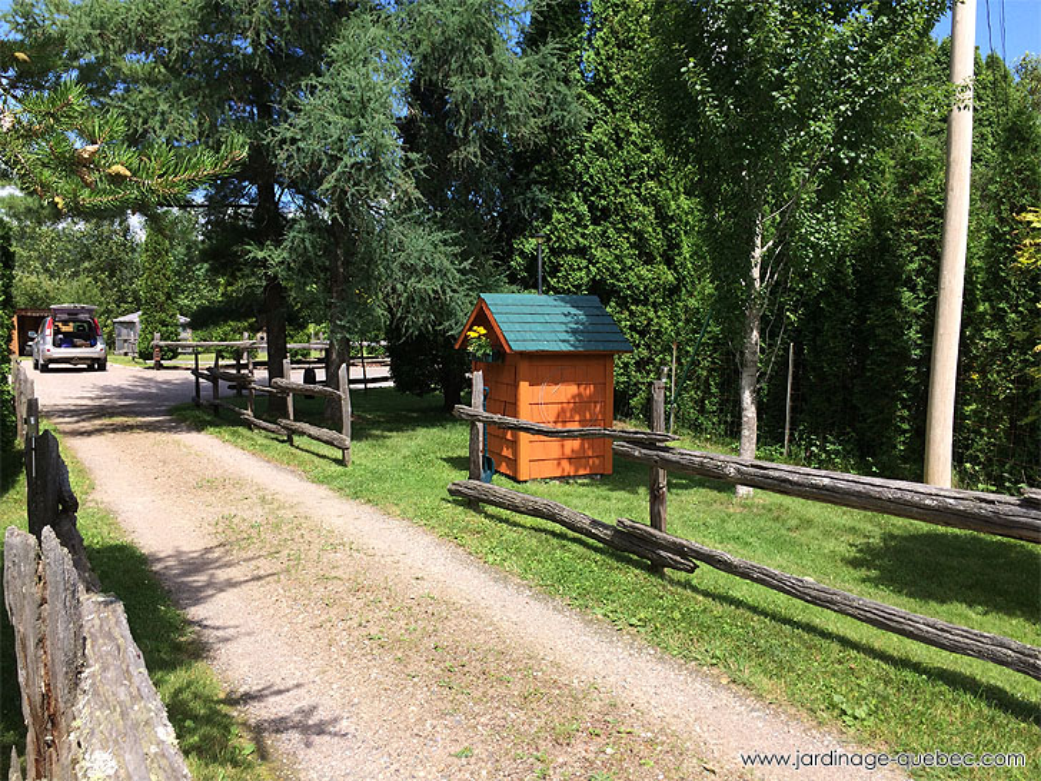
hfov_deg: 61.7
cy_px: 390
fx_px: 872
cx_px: 520
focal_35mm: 29
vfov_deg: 48.2
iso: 32
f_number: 2.2
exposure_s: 1/1244
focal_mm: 4.15
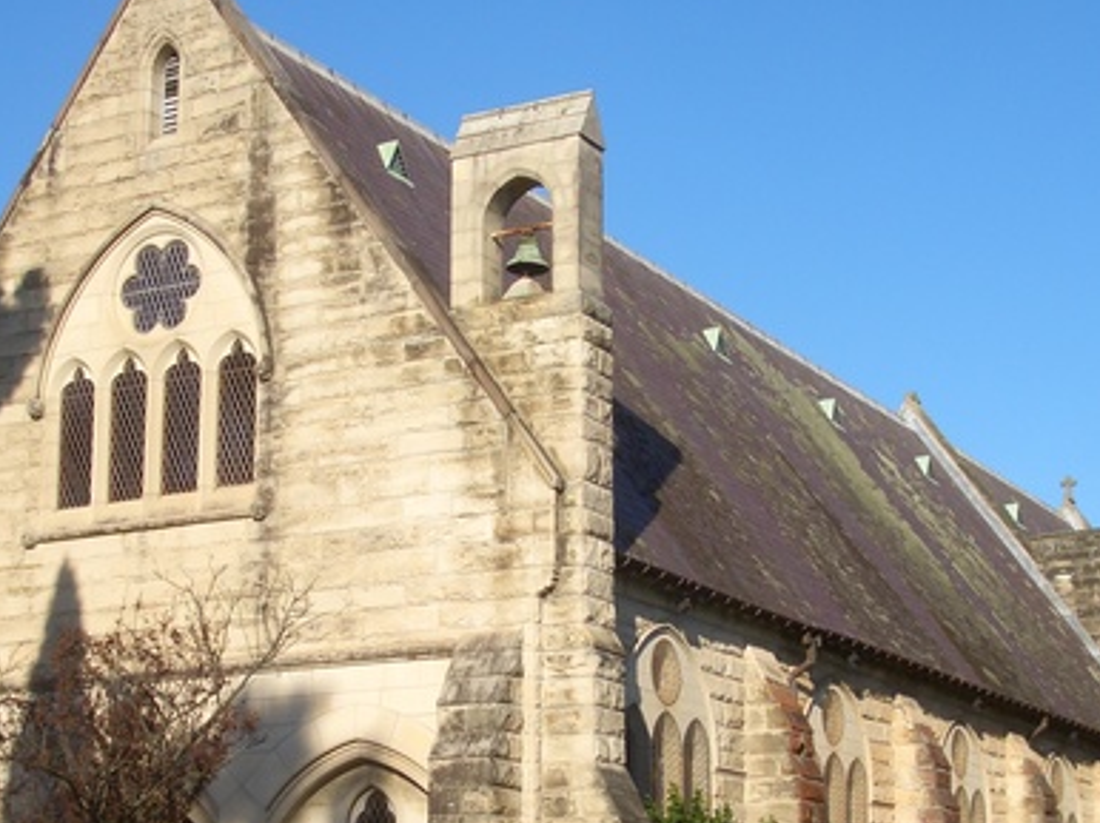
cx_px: 539
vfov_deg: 21.6
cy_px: 501
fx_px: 2160
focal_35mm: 68
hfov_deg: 28.6
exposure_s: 1/400
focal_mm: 6.8
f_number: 4.6
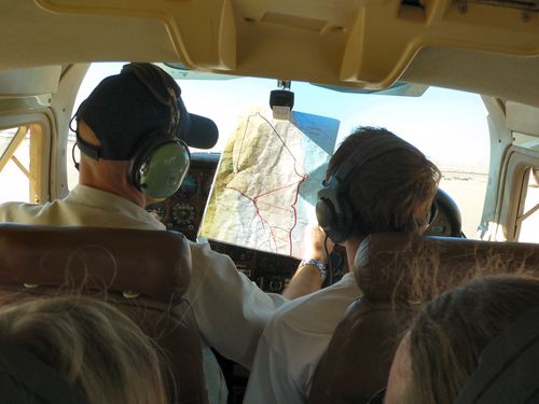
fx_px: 561
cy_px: 202
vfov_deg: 39.7
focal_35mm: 36
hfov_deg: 51.4
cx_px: 270
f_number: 4
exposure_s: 1/160
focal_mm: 6
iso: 80
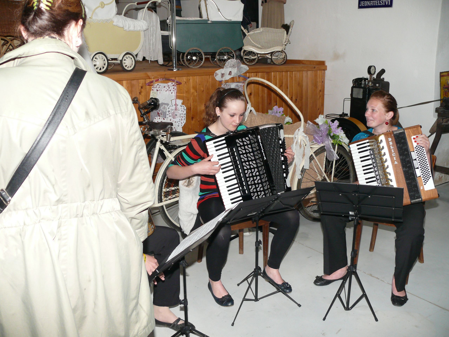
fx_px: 454
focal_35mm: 35
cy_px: 168
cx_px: 224
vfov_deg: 40.7
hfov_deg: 52.6
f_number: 2.8
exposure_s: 1/125
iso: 200
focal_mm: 7.4
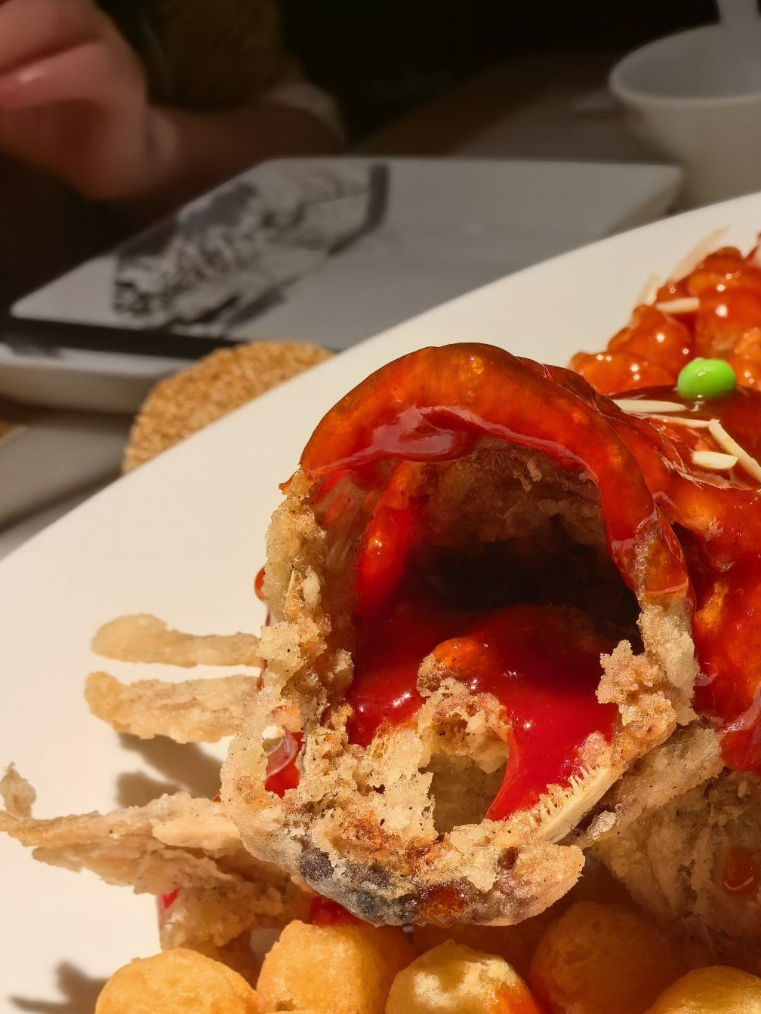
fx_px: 1847
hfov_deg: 22.9
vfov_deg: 30.2
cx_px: 614
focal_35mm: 63
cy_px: 758
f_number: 2.8
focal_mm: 5.75
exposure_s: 1/100
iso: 64
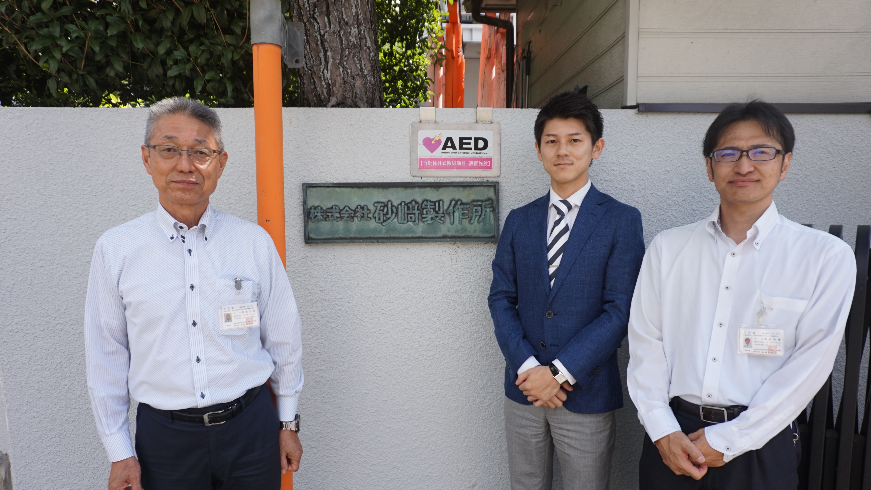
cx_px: 435
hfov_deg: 71.9
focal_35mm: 26
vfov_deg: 44.2
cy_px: 283
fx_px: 600
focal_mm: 16
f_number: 4.5
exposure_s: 1/320
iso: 100
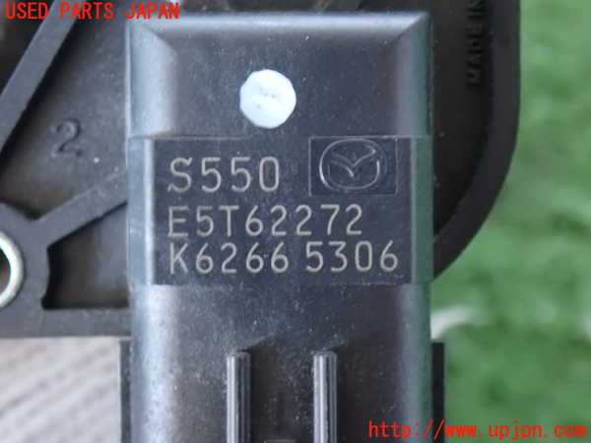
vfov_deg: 15.7
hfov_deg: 20.9
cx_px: 296
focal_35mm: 94
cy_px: 222
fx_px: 1605
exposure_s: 1/13
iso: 1600
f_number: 4.7
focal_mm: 16.79
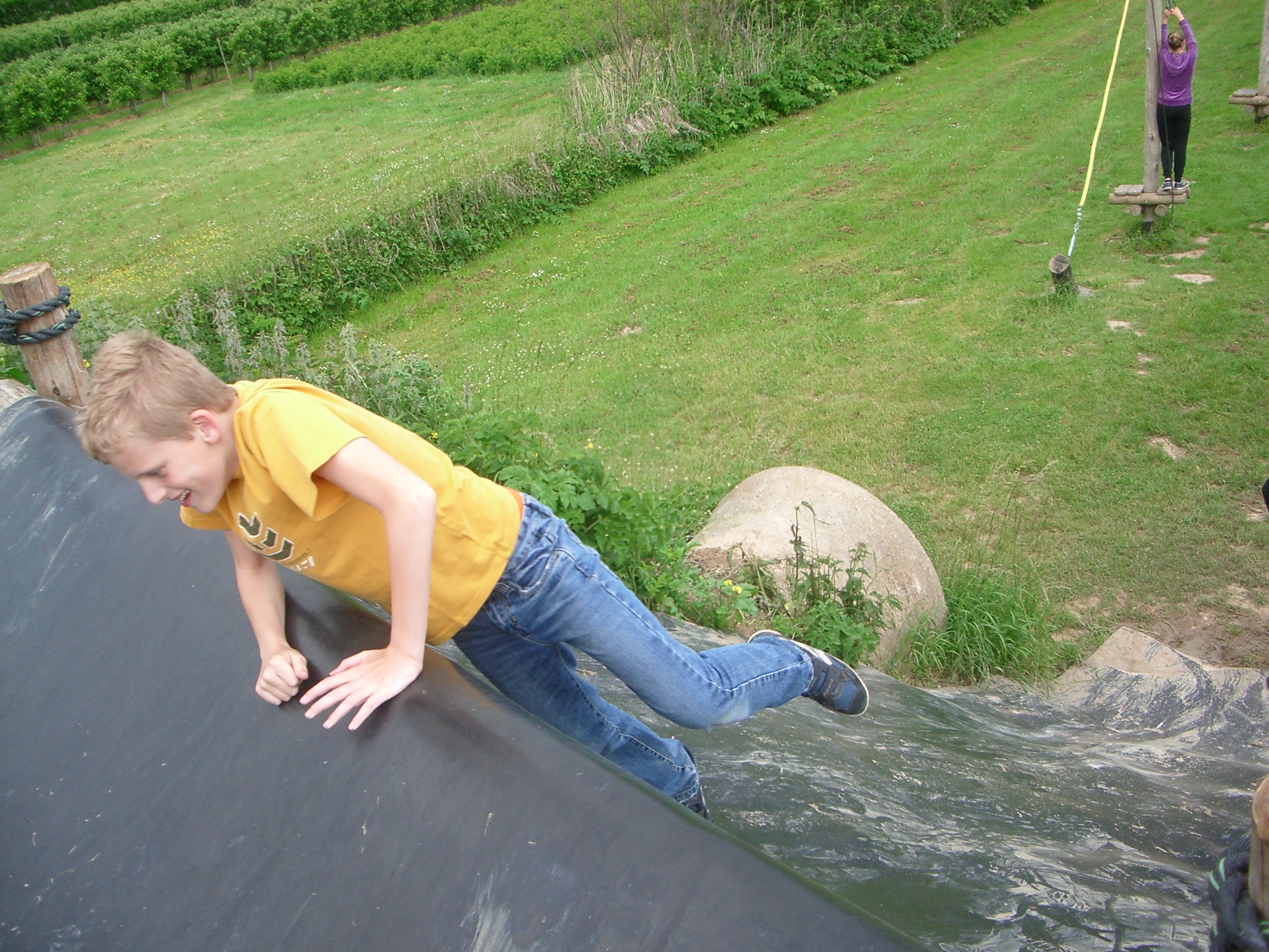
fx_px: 1283
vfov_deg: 40.7
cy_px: 476
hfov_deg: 52.6
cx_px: 634
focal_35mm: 35
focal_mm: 5.8
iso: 80
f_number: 2.6
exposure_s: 1/320
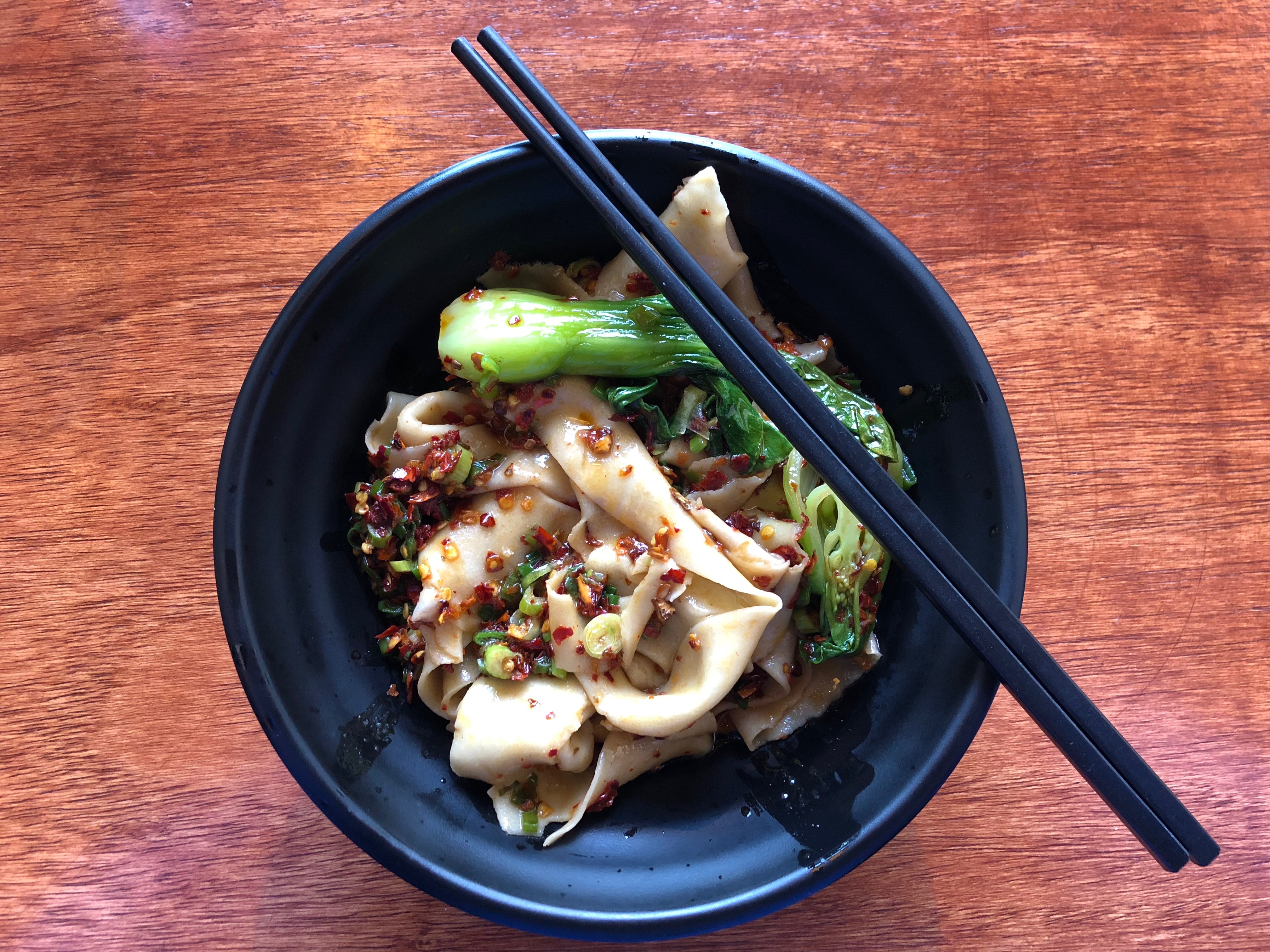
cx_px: 635
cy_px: 476
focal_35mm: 28
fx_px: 1027
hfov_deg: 63.4
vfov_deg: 49.7
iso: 64
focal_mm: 4
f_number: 1.8
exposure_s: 1/15
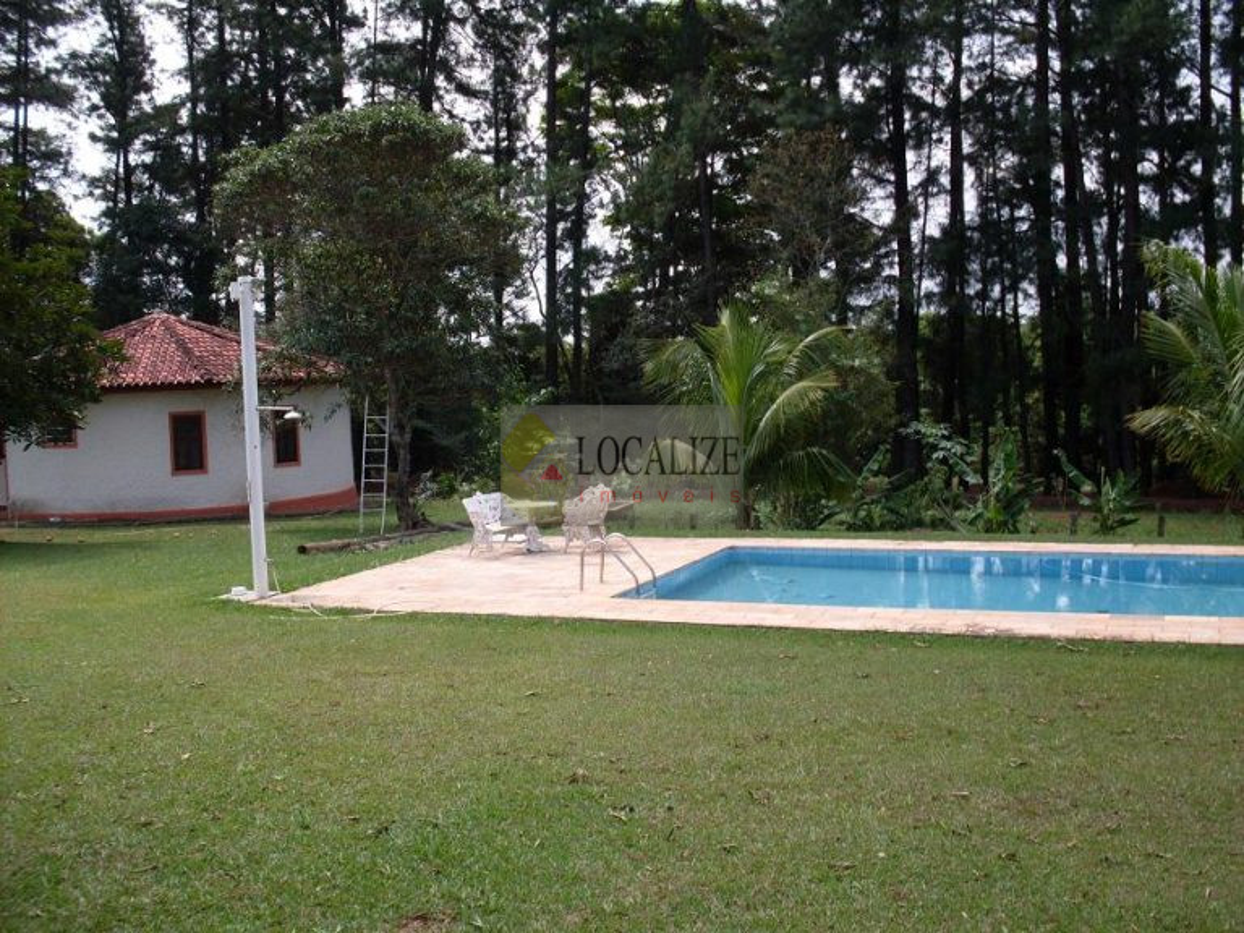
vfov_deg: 37.7
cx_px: 622
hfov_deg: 49.0
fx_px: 1366
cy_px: 466
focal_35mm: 38
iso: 80
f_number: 8.4
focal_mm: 6.3
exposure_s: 1/125
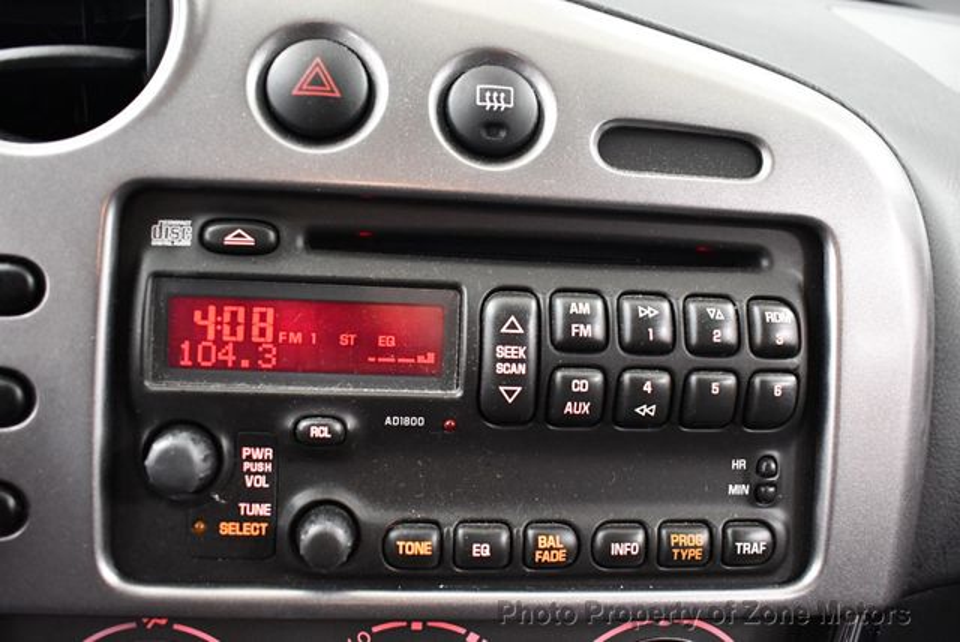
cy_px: 321
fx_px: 961
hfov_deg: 53.1
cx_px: 480
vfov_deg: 36.9
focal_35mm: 36
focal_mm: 18
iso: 3200
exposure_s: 1/80
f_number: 3.5
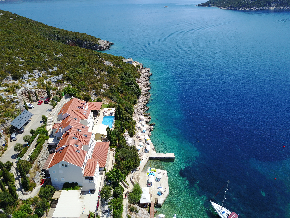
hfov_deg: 67.3
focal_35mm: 26
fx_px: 218
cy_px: 109
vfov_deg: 53.1
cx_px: 145
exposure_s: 1/1344
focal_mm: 4.7
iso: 100
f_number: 2.2
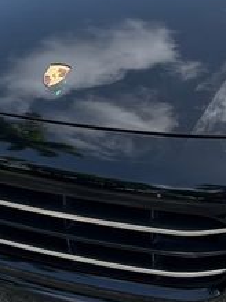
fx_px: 662
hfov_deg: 19.3
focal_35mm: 76
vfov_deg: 25.5
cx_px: 165
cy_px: 95
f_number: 1.5
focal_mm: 5.7
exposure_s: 1/1669
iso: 50
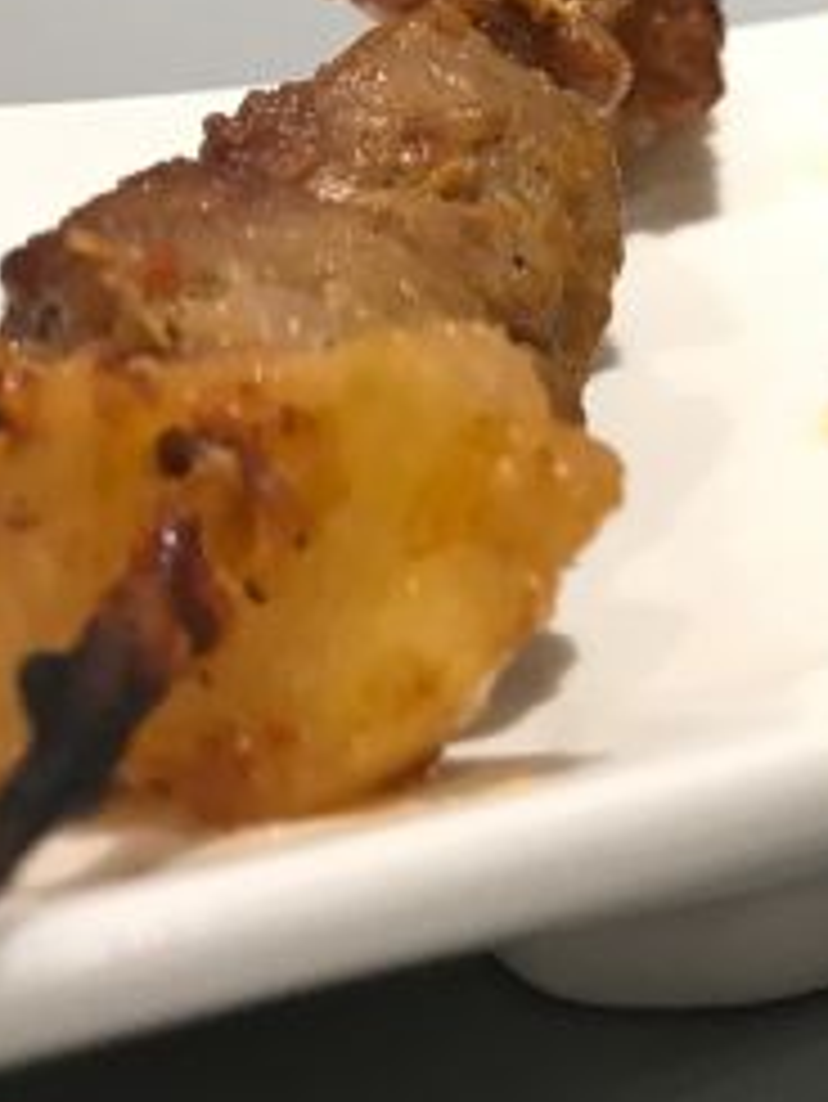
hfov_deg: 16.5
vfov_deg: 24.1
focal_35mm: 80
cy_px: 268
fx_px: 2549
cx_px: 1314
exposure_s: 1/25
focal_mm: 3.99
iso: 40
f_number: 1.8
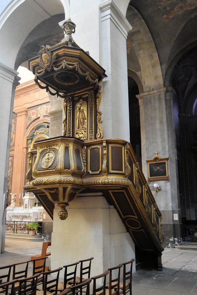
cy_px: 148
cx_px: 98
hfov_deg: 43.6
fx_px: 246
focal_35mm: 30
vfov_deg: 61.9
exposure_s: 1/60
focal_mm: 20
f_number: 3.5
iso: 5000
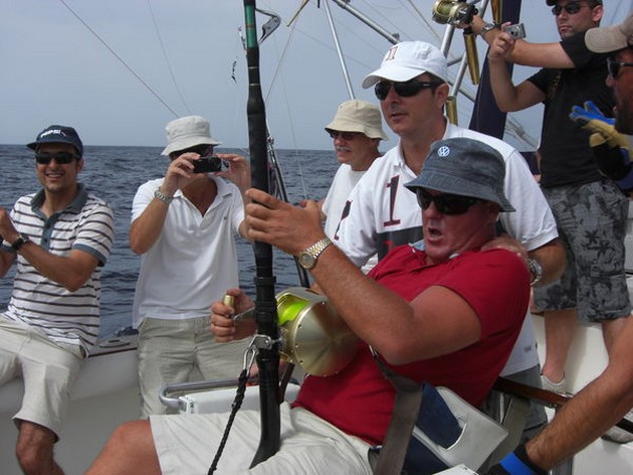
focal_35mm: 38
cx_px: 316
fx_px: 695
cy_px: 238
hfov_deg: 49.0
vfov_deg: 37.7
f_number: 8
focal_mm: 7.9
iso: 80
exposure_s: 1/250
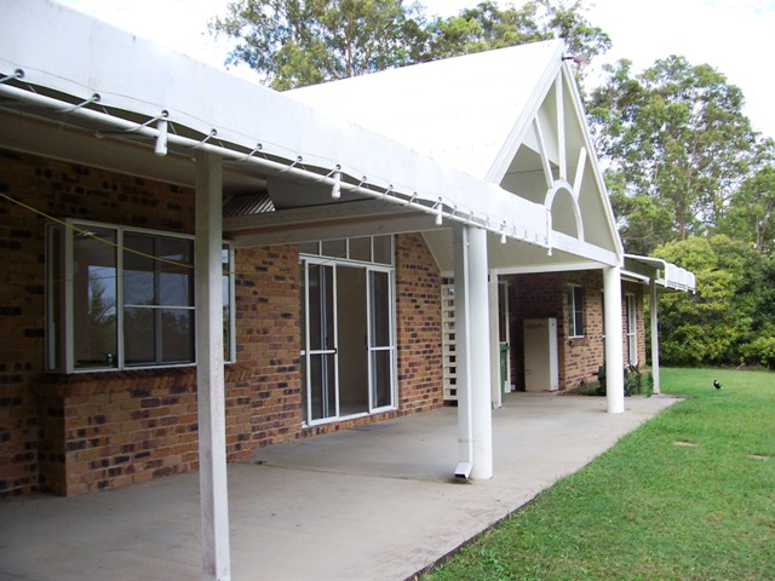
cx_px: 388
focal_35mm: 34
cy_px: 290
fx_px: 761
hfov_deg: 54.0
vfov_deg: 41.8
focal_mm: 5.6
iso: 80
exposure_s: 1/125
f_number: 2.7
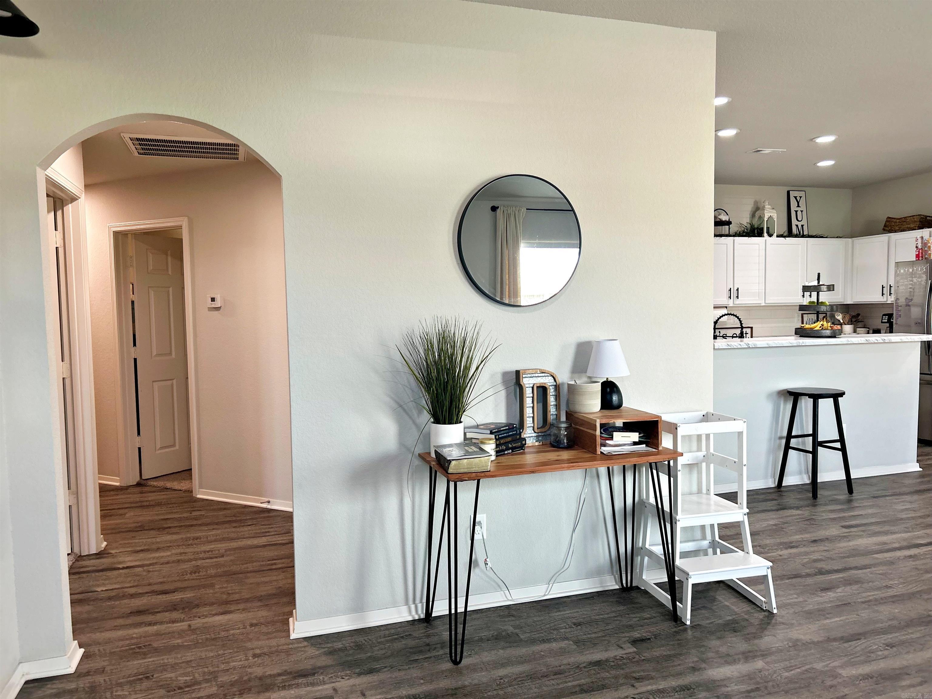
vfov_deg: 53.1
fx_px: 700
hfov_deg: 67.3
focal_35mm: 26
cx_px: 466
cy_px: 350
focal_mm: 5.7
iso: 125
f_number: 1.5
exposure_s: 1/120
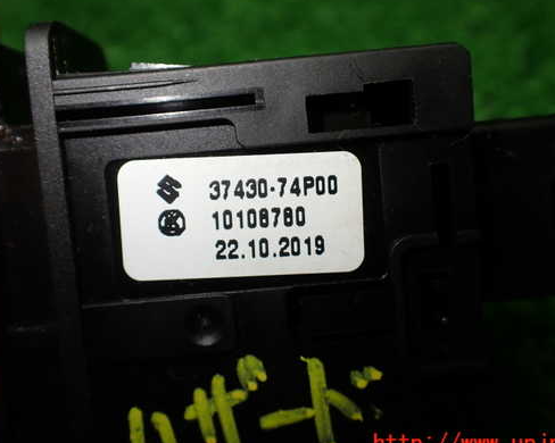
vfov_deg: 41.1
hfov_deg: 50.3
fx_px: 591
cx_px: 289
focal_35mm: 36
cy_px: 203
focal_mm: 5.4
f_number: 2.3
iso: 100
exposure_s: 1/125
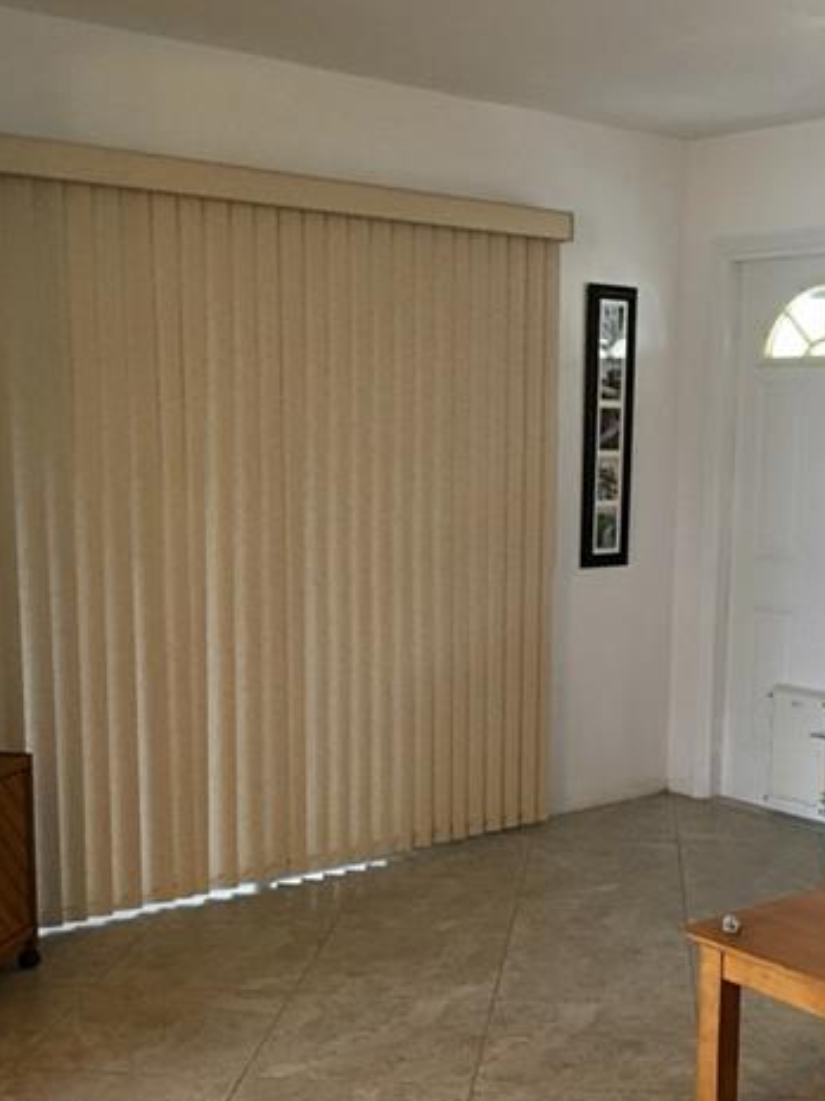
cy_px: 681
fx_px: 1525
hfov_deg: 30.1
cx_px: 545
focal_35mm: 48
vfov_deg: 39.4
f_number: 2.2
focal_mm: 4.15
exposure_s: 1/10
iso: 100
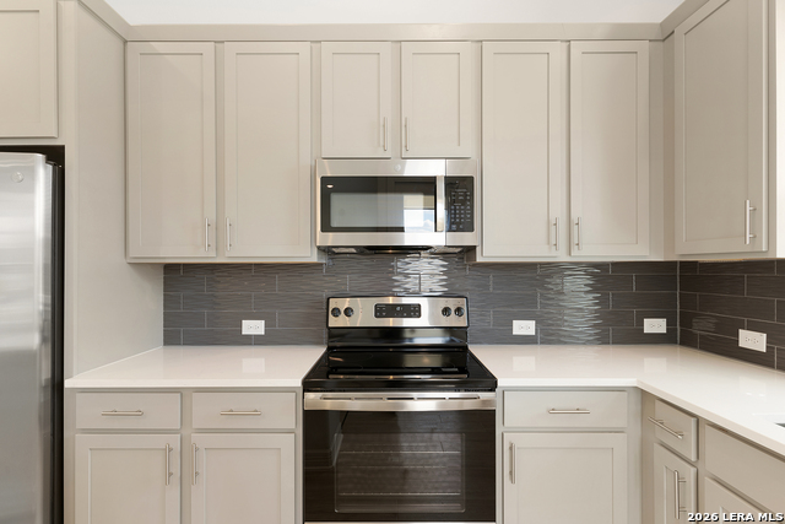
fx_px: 371
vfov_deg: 70.5
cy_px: 262
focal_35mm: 17
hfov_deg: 93.3
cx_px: 392
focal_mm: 17
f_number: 9
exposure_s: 1/8
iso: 100
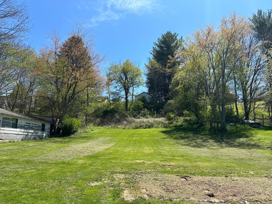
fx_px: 189
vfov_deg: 56.8
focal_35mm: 24
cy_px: 102
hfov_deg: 71.6
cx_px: 136
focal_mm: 6.86
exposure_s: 1/3058
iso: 80
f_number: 1.78
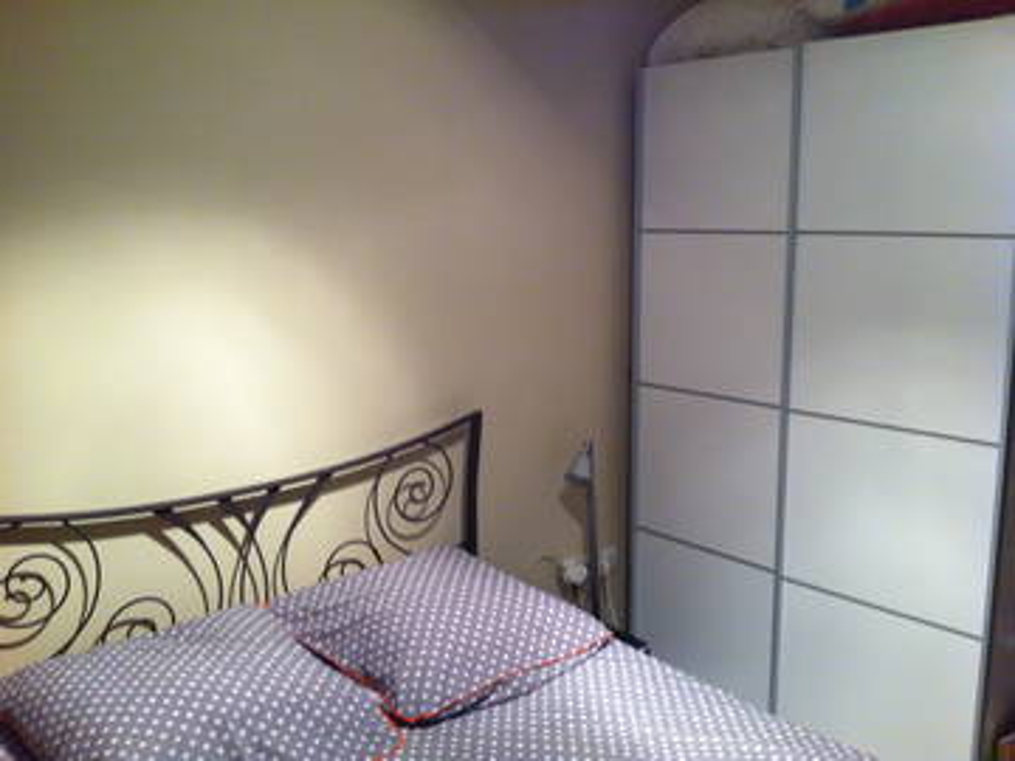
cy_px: 380
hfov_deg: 52.6
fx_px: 1026
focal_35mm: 35
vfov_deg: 40.7
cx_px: 508
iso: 160
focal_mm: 3.85
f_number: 2.8
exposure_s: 1/15
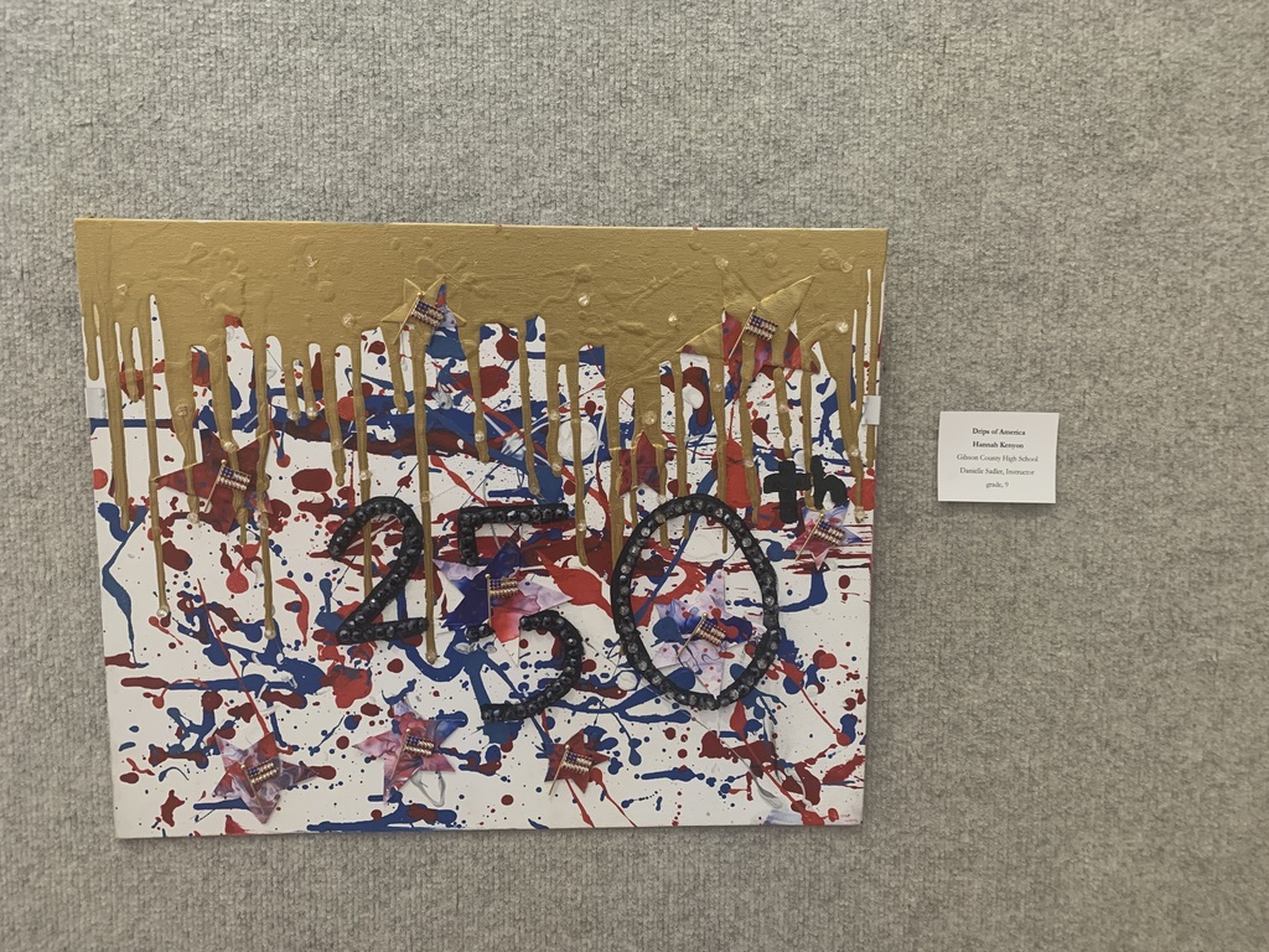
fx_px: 953
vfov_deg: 53.1
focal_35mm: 26
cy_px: 476
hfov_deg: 67.3
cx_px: 634
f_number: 1.8
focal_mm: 4.25
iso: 320
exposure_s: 1/60
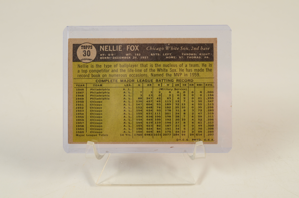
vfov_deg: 18.8
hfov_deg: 28.1
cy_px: 99
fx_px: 597
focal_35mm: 72
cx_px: 150
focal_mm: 48
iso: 200
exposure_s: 1/160
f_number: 13
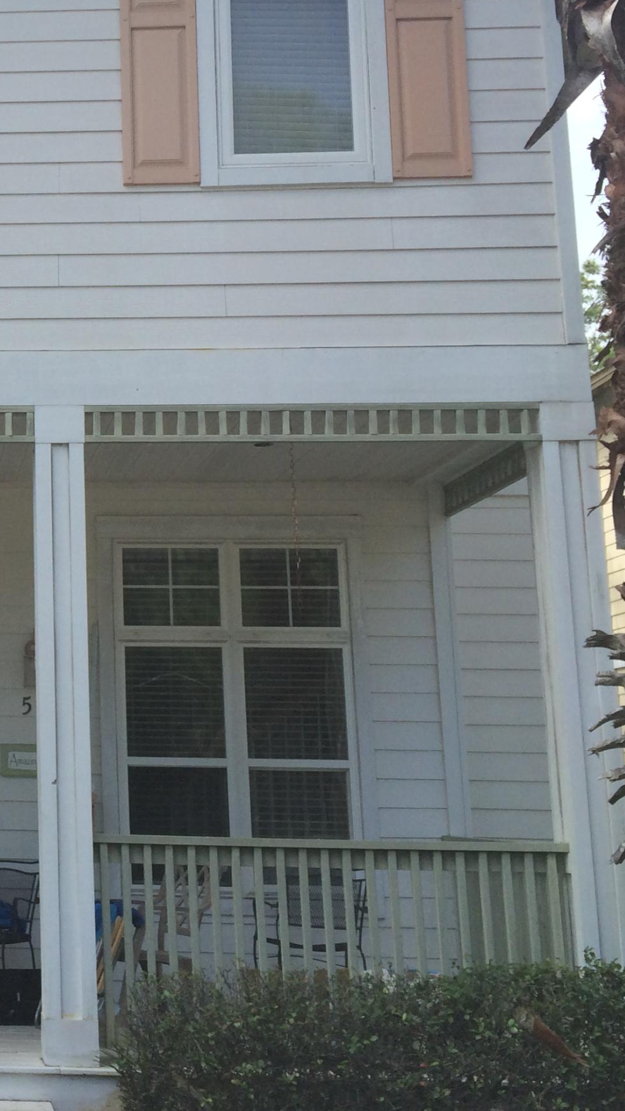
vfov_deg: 38.4
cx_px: -193
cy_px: 455
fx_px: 1591
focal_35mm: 54
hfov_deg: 20.3
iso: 32
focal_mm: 4.15
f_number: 2.2
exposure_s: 1/1026
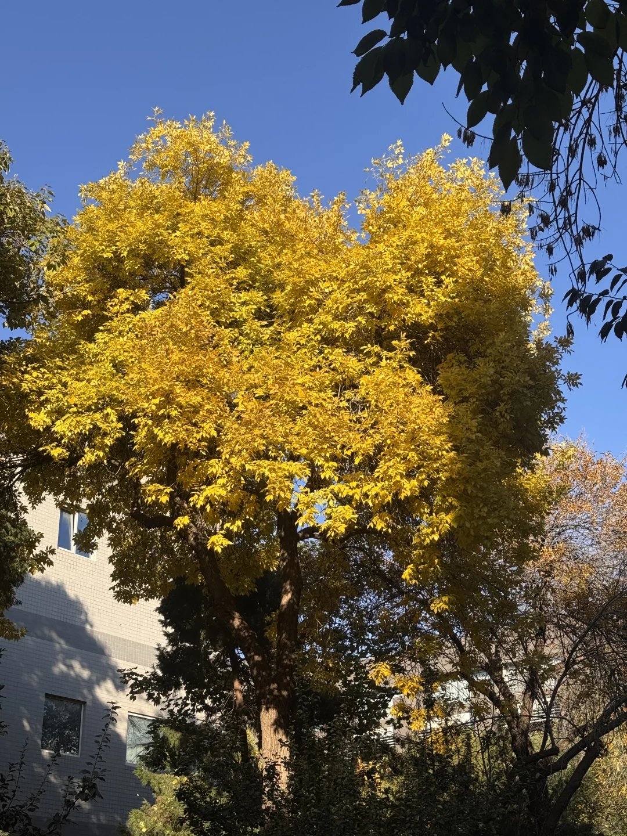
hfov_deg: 30.3
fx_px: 1159
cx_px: 314
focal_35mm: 48
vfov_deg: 39.7
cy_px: 418
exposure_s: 1/1923
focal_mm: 6.76
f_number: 1.78
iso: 64
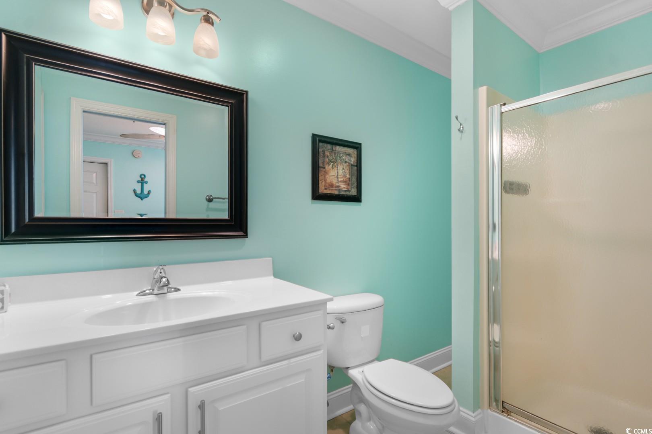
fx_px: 290
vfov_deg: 73.7
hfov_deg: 96.7
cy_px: 217
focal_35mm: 16
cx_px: 326
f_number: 4.8
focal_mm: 11
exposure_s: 1/20
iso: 100
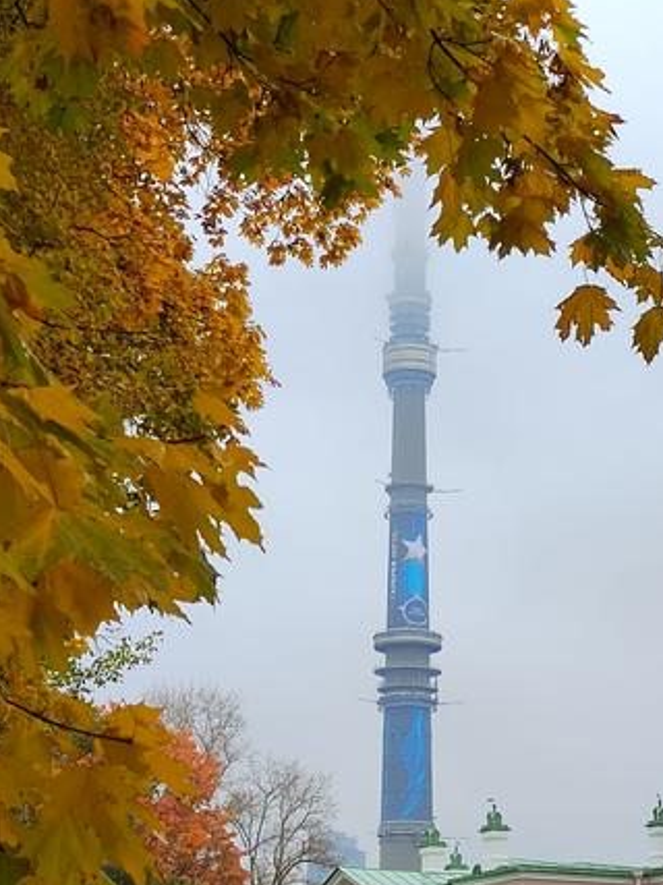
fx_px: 2121
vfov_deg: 23.5
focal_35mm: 83
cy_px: 365
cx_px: 394
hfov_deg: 17.8
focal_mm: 5.52
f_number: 1.9
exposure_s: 1/863
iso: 347
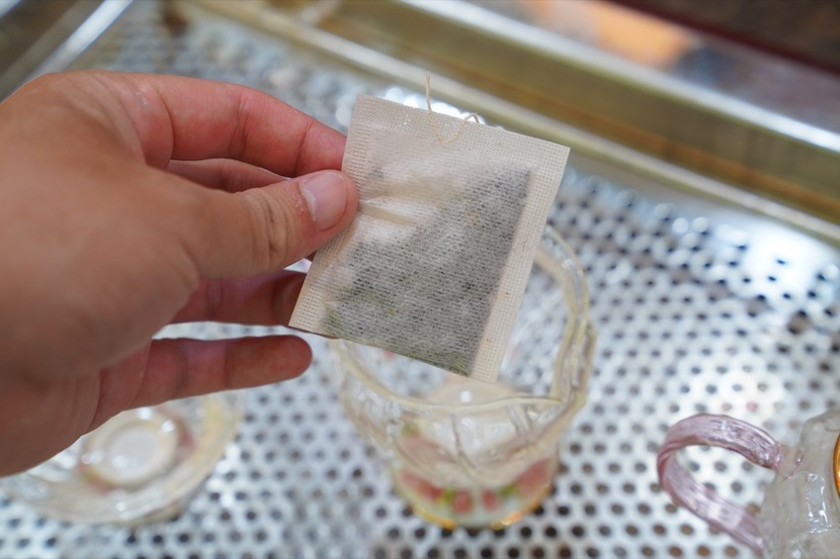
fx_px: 1422
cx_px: 420
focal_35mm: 61
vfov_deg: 22.2
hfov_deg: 32.9
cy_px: 280
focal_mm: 61
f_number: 4.5
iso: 1250
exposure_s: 1/125
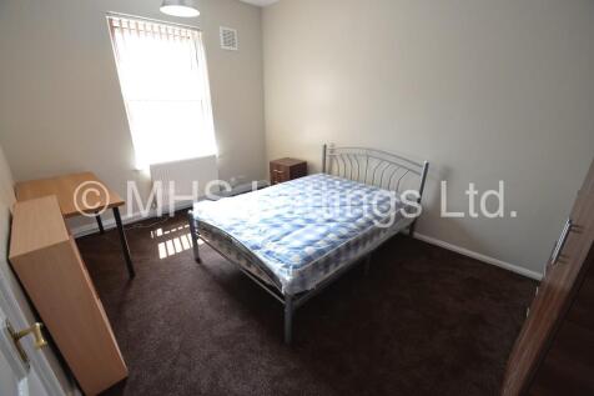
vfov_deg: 77.3
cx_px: 297
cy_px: 198
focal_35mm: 15
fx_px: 247
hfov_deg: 100.4
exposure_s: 1/125
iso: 1000
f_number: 4.5
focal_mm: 10
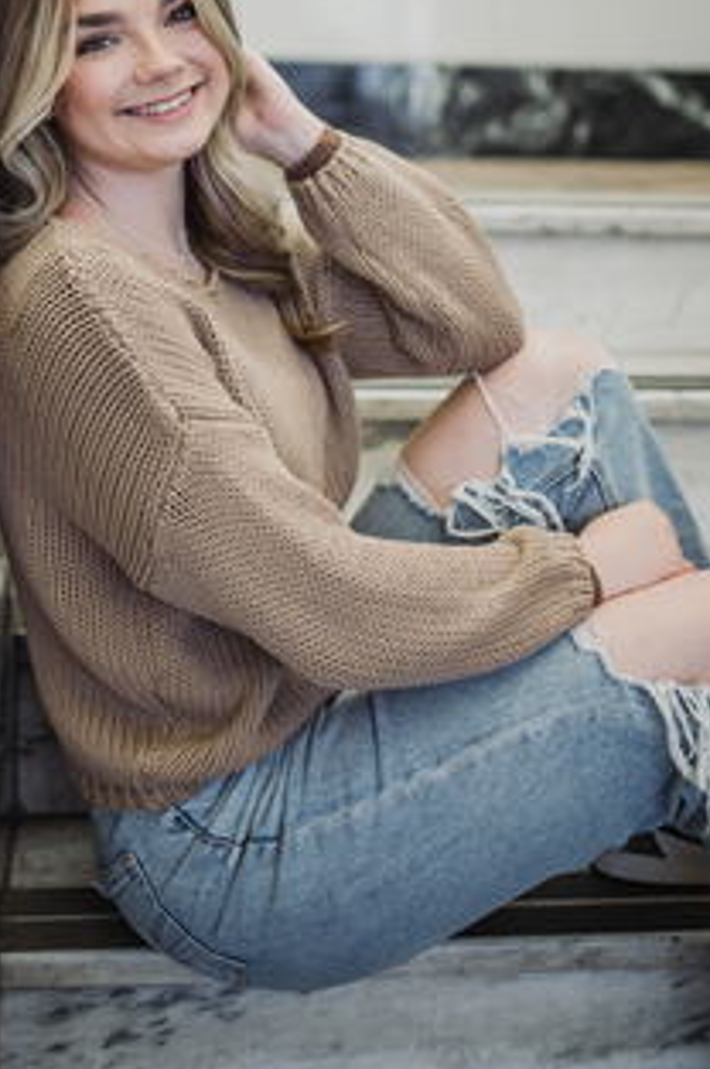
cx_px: 323
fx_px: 1660
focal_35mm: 56
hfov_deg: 24.1
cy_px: 232
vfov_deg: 34.7
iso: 160
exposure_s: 1/125
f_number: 1.8
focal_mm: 35
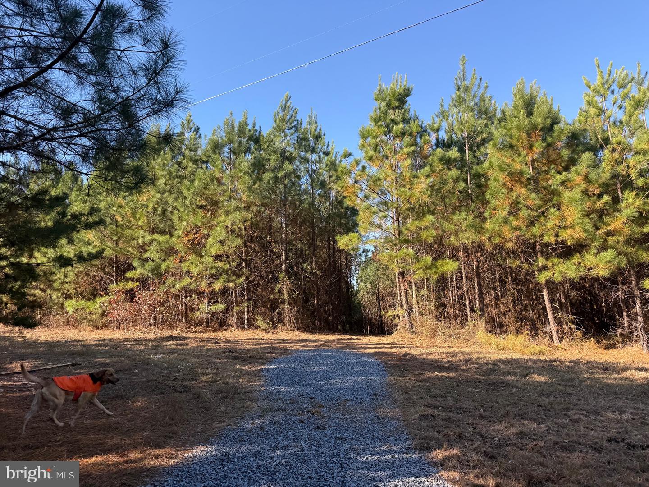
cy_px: 244
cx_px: 324
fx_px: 450
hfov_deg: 71.6
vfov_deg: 56.8
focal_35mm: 24
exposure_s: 1/1174
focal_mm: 6.76
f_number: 1.78
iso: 80
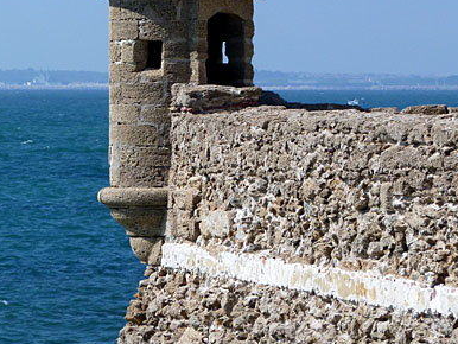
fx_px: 4978
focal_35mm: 376
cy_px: 101
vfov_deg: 4.0
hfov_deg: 5.3
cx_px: 177
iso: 80
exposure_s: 1/400
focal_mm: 39.7
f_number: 5.6
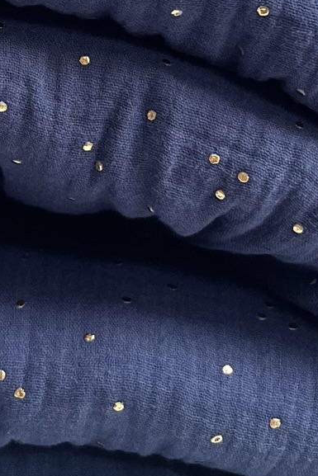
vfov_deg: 20.7
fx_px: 1271
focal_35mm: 96
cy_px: 20
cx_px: 51
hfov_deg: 14.2
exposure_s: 1/114
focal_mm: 5.1
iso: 125
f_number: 1.6
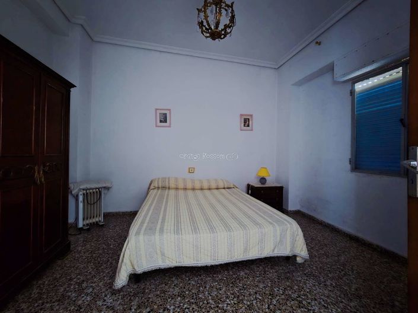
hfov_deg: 106.2
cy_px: 156
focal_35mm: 13
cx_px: 209
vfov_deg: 89.9
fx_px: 157
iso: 1000
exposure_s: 1/8.33
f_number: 2.2
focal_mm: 2.2
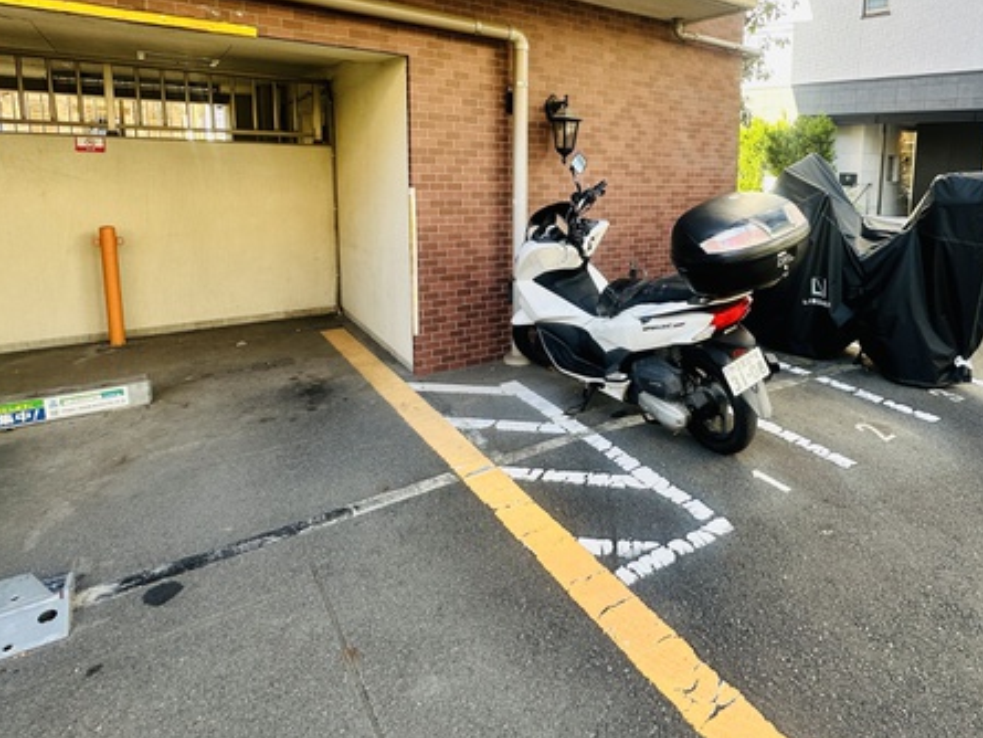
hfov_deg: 73.5
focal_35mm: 22
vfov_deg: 59.7
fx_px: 625
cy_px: 246
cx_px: 674
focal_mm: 2.22
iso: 40
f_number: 2.2
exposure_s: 1/106
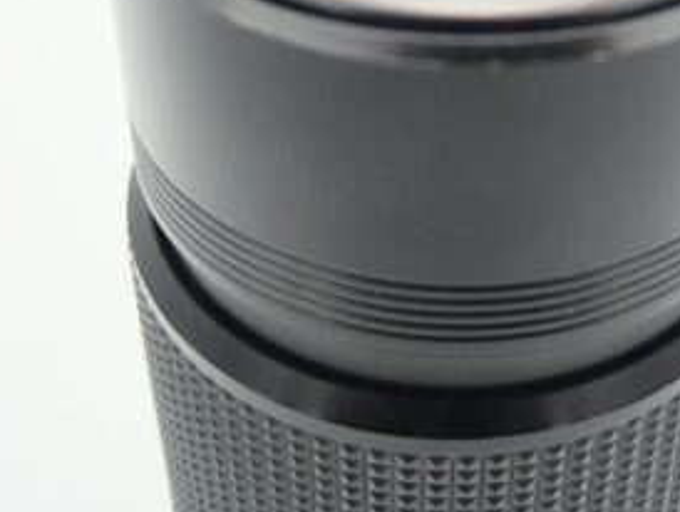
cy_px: 176
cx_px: 474
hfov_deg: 51.2
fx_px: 688
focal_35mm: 35
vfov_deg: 40.3
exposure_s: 1/337
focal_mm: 5.56
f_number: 1.8
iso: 100
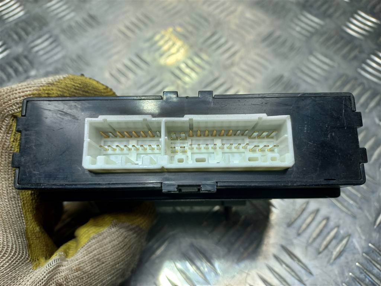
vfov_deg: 54.9
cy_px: 143
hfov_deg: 69.4
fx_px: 275
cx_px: 190
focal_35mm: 25
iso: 40
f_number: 1.8
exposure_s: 1/100
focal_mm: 4.6
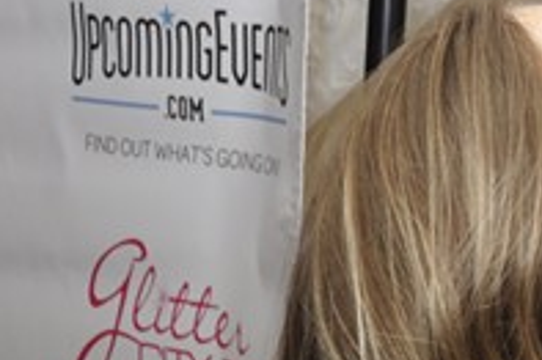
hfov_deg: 11.9
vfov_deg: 8.6
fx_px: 2400
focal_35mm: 160
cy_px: 77
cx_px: 974
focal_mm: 21
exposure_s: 1/60
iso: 400
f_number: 5
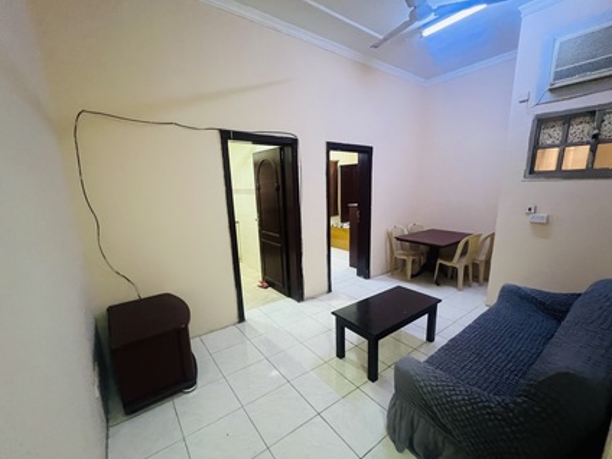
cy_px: 242
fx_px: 248
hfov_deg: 102.0
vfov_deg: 85.6
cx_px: 312
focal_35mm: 14
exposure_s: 1/50
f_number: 1.8
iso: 800
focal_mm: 1.57
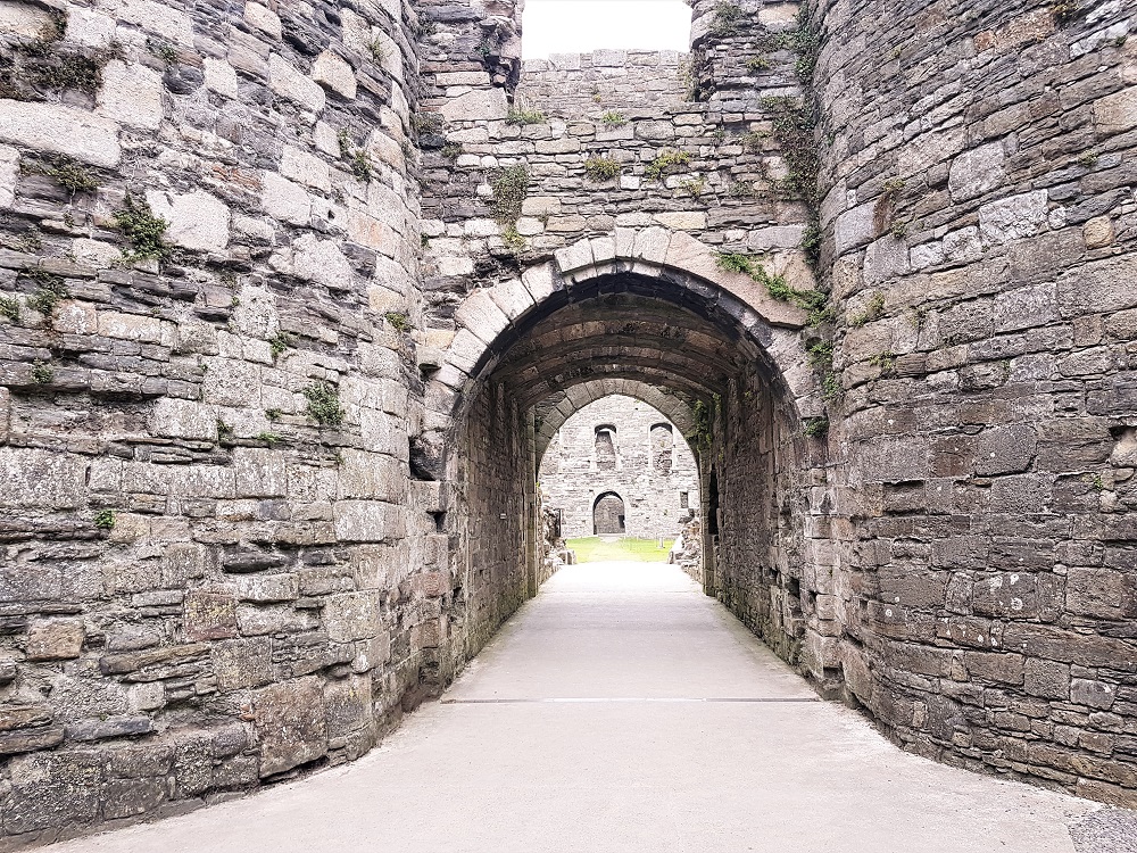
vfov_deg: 53.1
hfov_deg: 67.3
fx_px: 854
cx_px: 568
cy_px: 426
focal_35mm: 26
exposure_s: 1/198
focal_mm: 4.2
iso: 40
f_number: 1.7
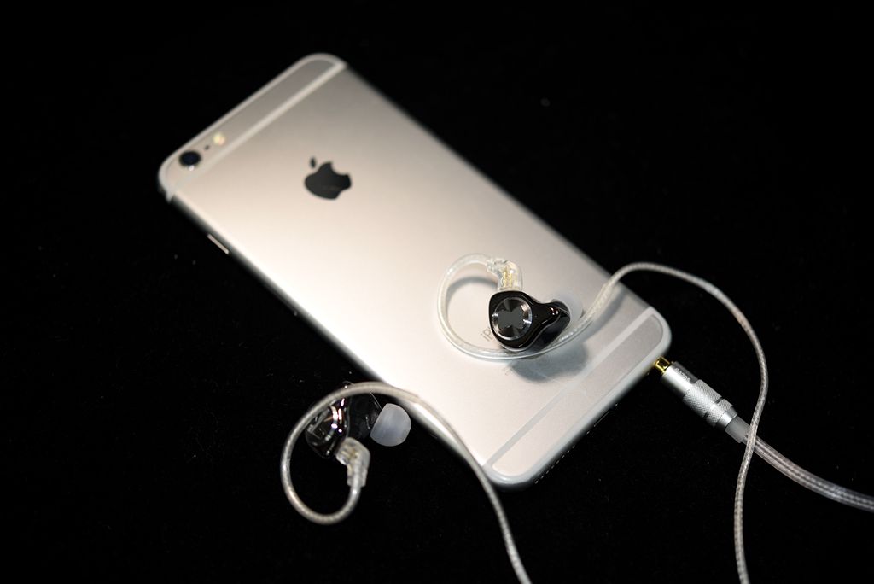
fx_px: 1457
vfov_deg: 22.7
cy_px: 292
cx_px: 437
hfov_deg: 33.4
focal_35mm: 60
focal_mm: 60
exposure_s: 1/200
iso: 100
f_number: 3
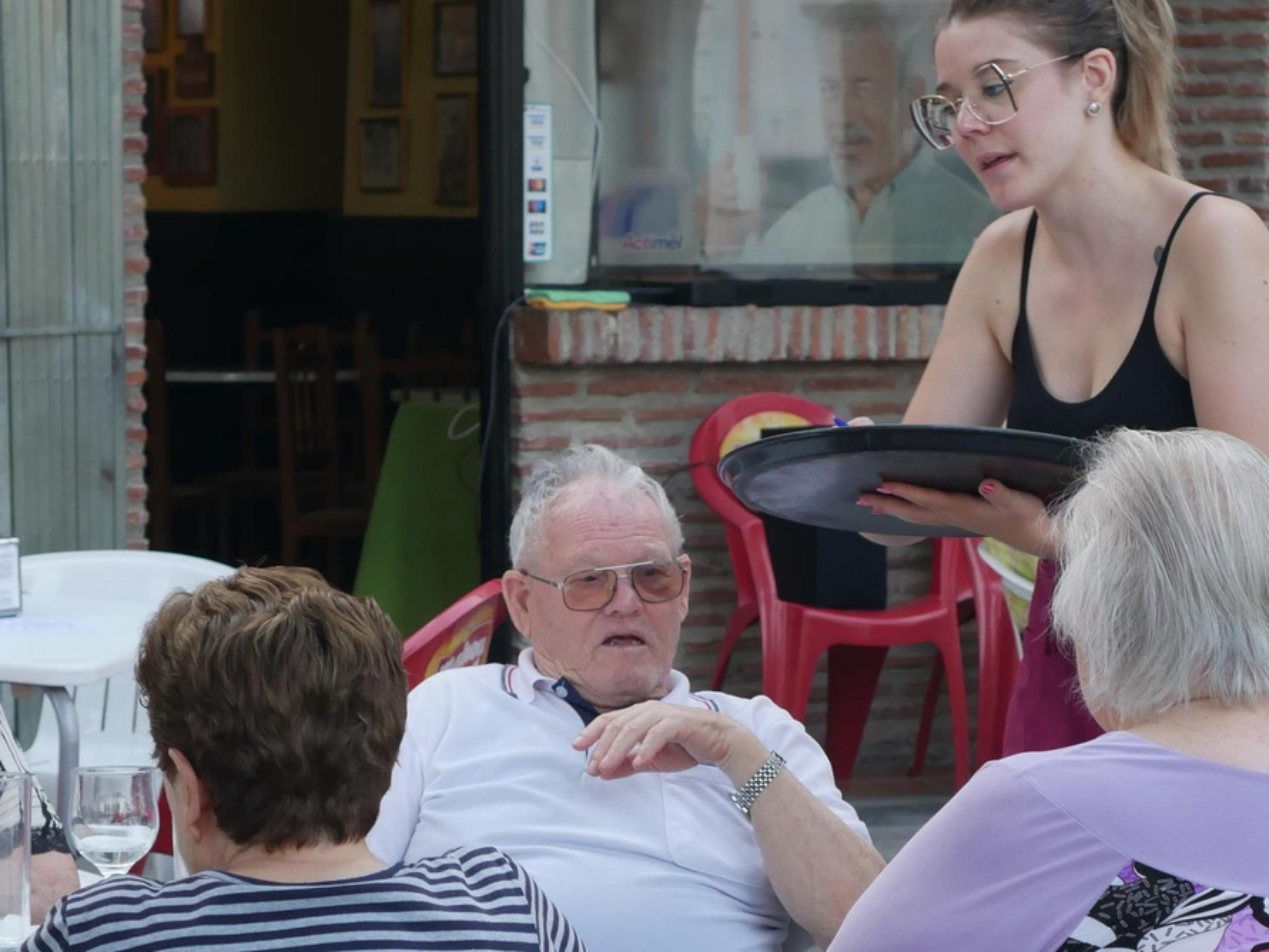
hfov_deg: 14.8
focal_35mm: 133
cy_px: 591
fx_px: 4877
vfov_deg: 11.1
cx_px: 830
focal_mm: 37
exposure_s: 1/80
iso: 640
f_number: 5.5
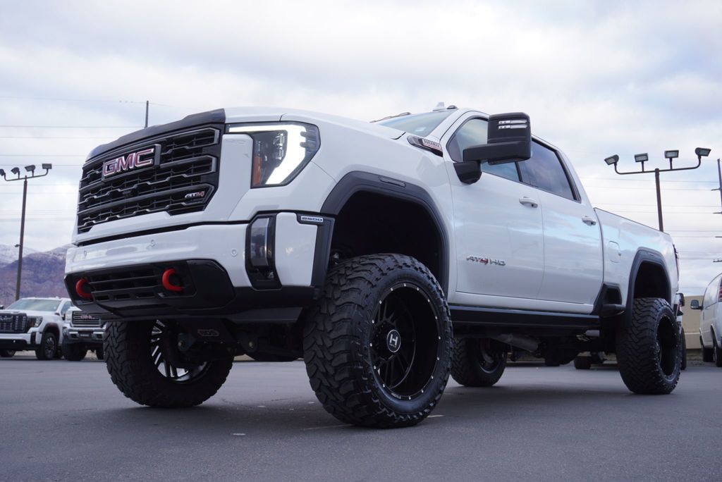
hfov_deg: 53.1
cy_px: 241
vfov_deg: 36.9
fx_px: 722
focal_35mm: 36
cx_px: 361
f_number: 4.5
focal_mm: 24
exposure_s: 1/80
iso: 100
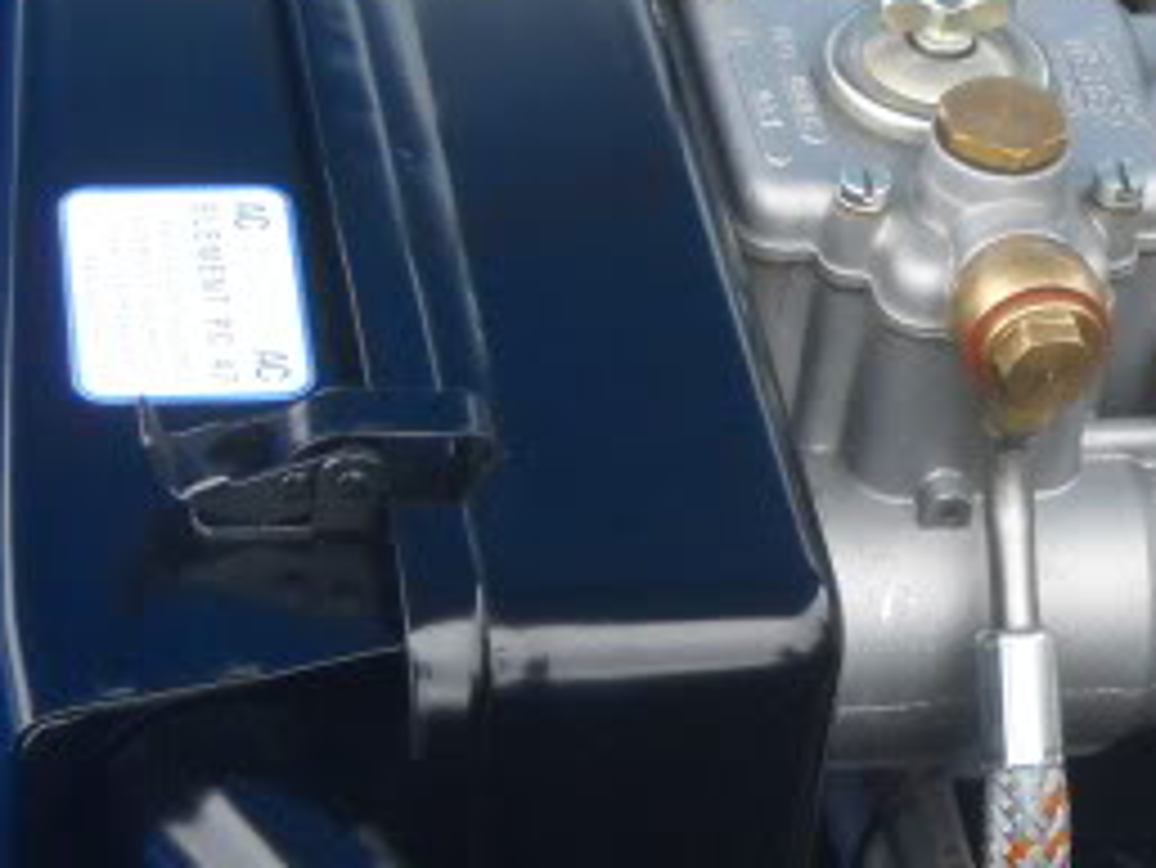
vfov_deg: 10.3
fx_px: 4778
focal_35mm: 143
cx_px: 1511
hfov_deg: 13.3
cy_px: -49
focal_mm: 8.3
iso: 400
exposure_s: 1/250
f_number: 3.4
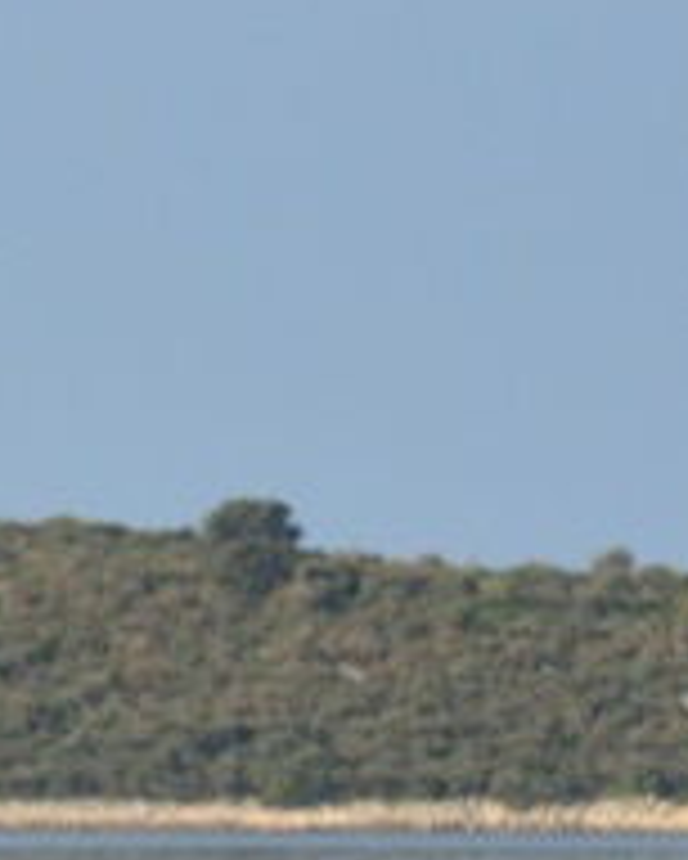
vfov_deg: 3.8
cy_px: 781
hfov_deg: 3.0
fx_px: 13072
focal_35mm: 514
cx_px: -960
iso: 800
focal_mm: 70
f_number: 4.5
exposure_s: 1/4000
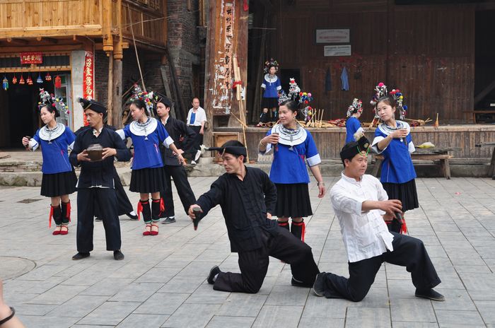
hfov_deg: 37.9
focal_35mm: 52
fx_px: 721
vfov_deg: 25.7
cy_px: 164
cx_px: 248
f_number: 9
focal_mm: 35
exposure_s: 1/100
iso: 400
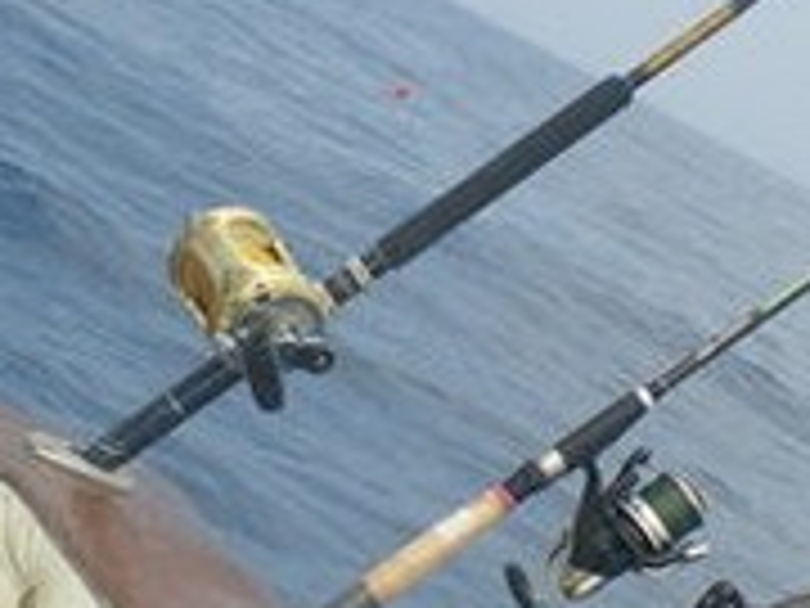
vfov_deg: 11.7
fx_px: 2948
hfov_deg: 15.6
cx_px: 446
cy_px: 171
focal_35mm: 126
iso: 50
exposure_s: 1/500
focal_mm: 6.3
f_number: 4.6
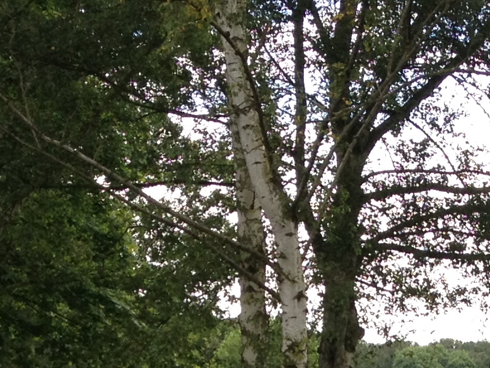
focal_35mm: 147
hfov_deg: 13.4
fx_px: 2081
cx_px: 314
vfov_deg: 9.4
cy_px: 747
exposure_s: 1/298
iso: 64
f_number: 2.4
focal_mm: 4.28
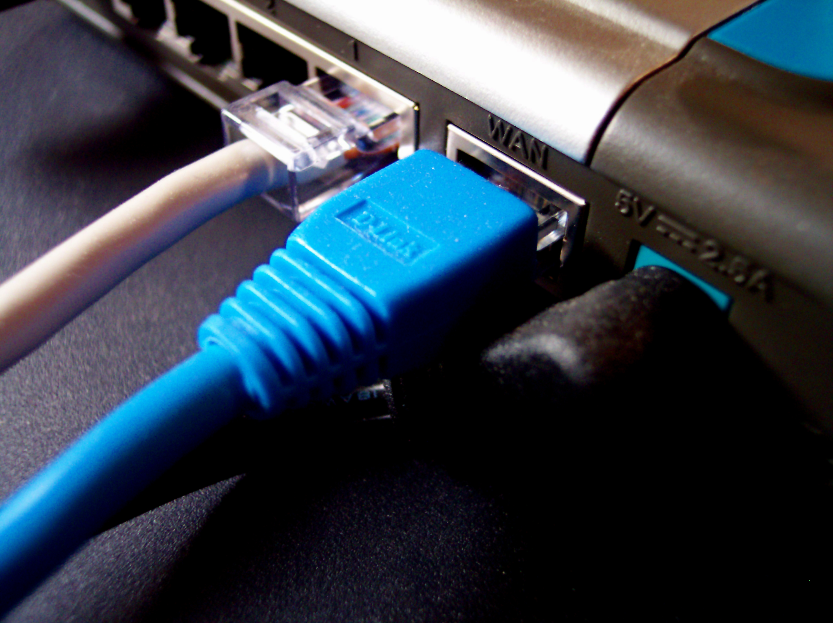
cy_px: 312
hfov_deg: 49.0
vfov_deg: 37.7
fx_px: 914
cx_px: 416
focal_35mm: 38
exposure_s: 1/8
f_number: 2.8
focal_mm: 8
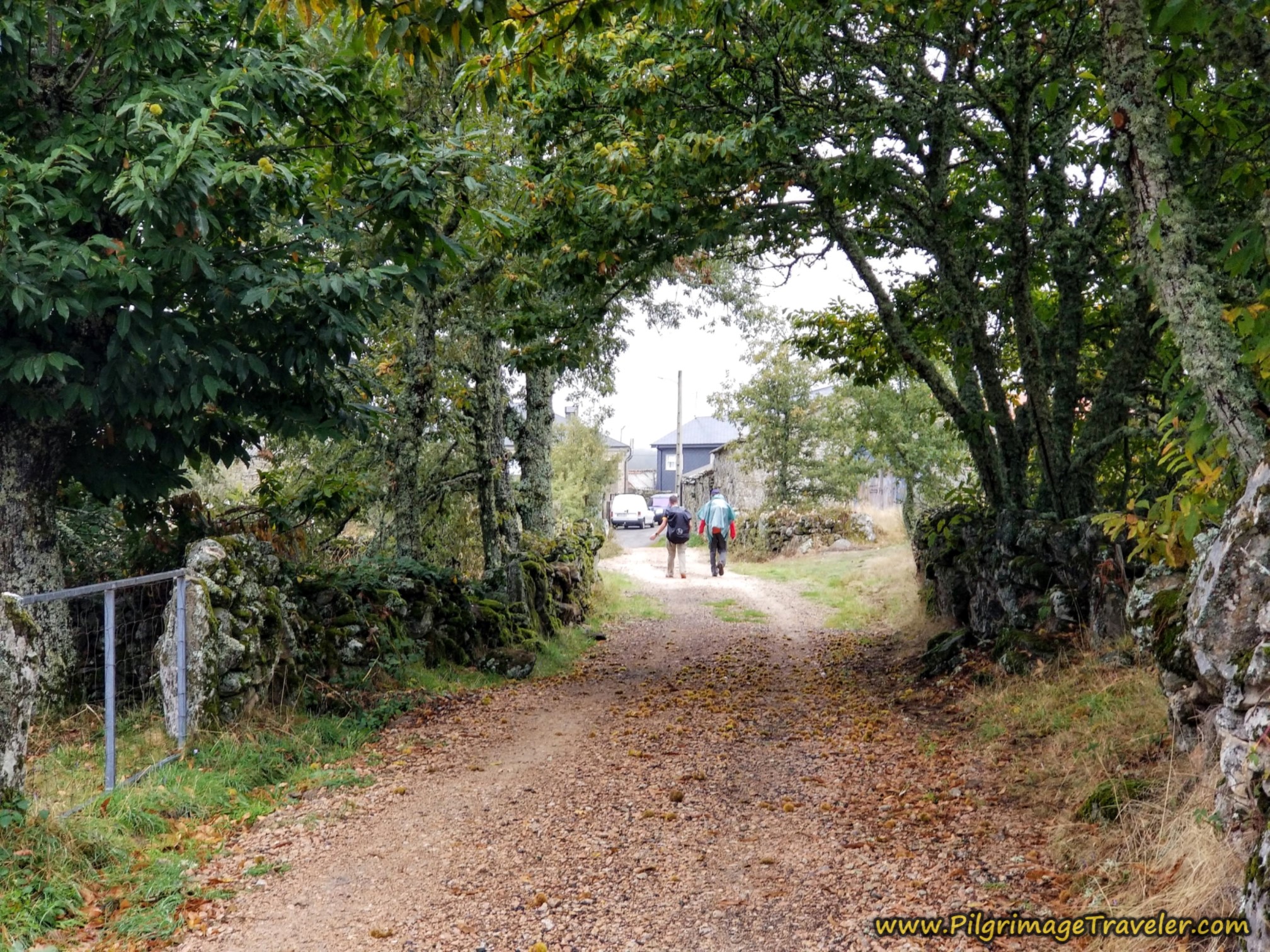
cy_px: 476
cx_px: 635
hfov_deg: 36.8
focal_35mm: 52
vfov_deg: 28.0
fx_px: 1908
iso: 50
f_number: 2.4
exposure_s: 1/120
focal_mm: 6
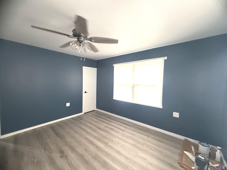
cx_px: 114
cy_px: 85
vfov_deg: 85.7
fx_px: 92
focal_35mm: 14
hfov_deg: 102.1
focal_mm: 2.22
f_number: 2.2
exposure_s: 1/60
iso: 500
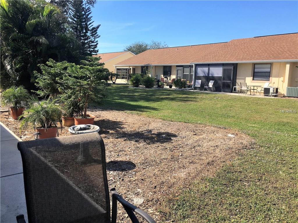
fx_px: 250
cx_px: 149
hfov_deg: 61.7
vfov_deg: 48.2
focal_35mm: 29
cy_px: 112
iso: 25
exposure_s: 1/1261
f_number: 2.2
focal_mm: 4.15
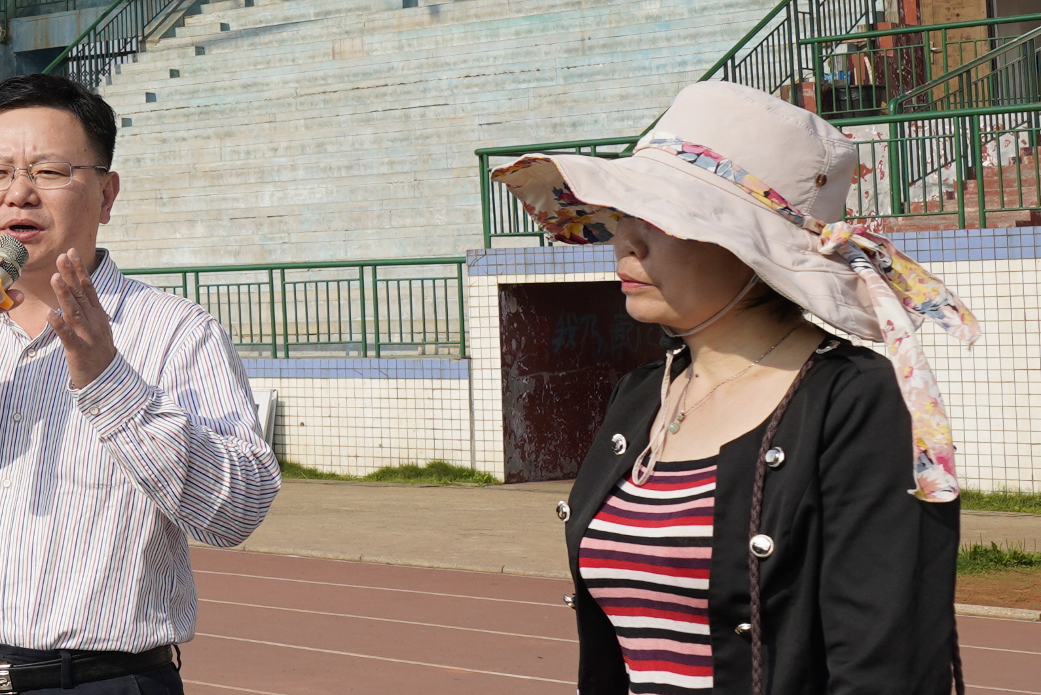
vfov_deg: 17.0
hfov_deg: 20.1
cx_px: -709
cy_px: 189
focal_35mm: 80
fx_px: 2314
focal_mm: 16
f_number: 6.3
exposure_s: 1/400
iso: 100
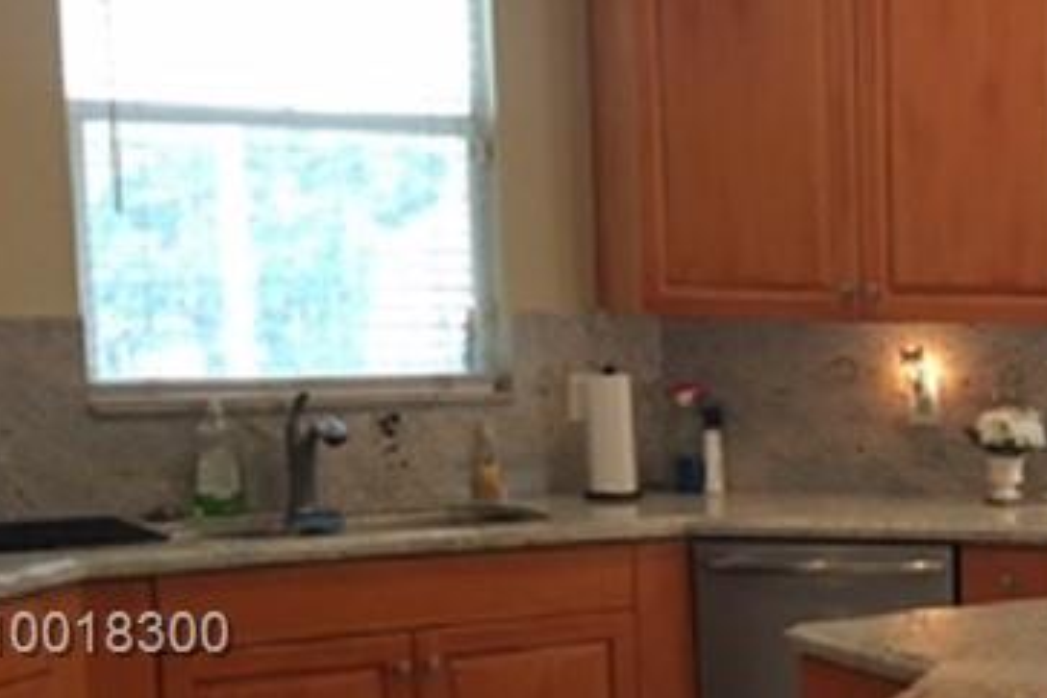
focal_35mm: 85
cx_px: 1408
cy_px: 637
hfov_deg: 21.4
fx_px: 2472
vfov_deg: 15.9
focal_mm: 4.15
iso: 50
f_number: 2.2
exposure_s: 1/15
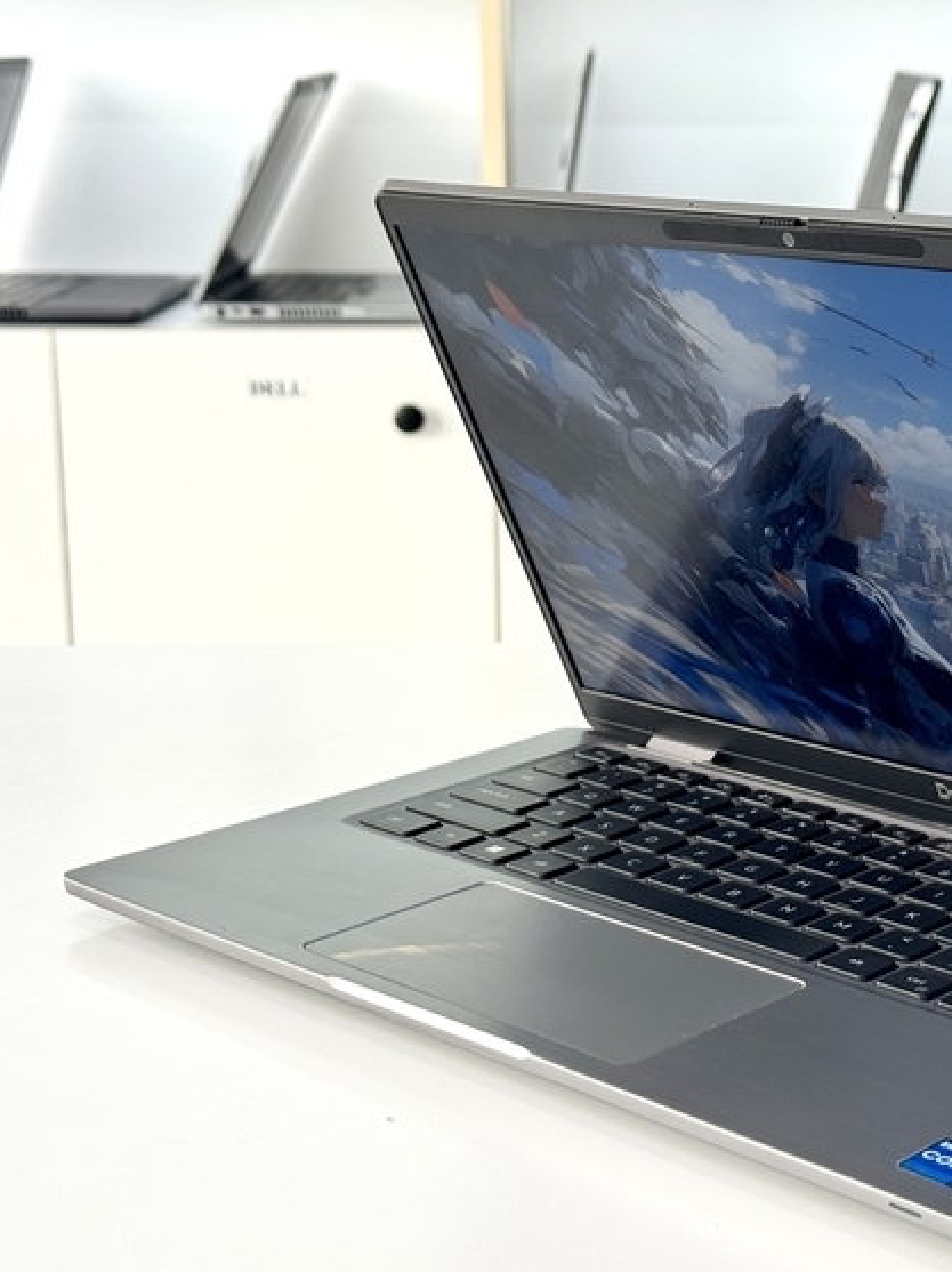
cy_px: 644
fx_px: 2533
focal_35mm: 69
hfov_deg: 21.1
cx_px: 719
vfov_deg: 28.2
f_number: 1.78
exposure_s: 1/158
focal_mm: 6.76
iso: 64
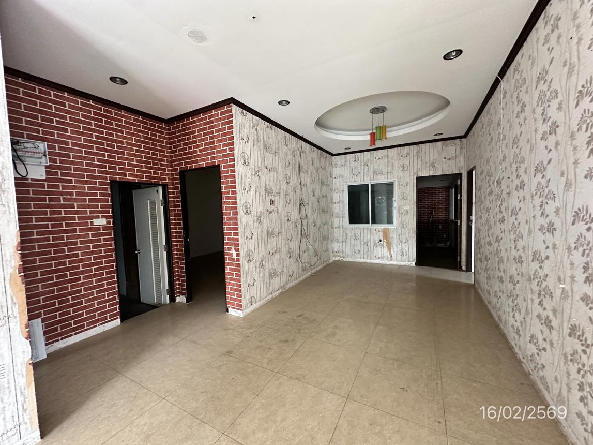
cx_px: 296
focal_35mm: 14
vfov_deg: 85.7
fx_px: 240
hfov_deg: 102.1
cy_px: 222
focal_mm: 2.22
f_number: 2.2
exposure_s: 1/60
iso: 400
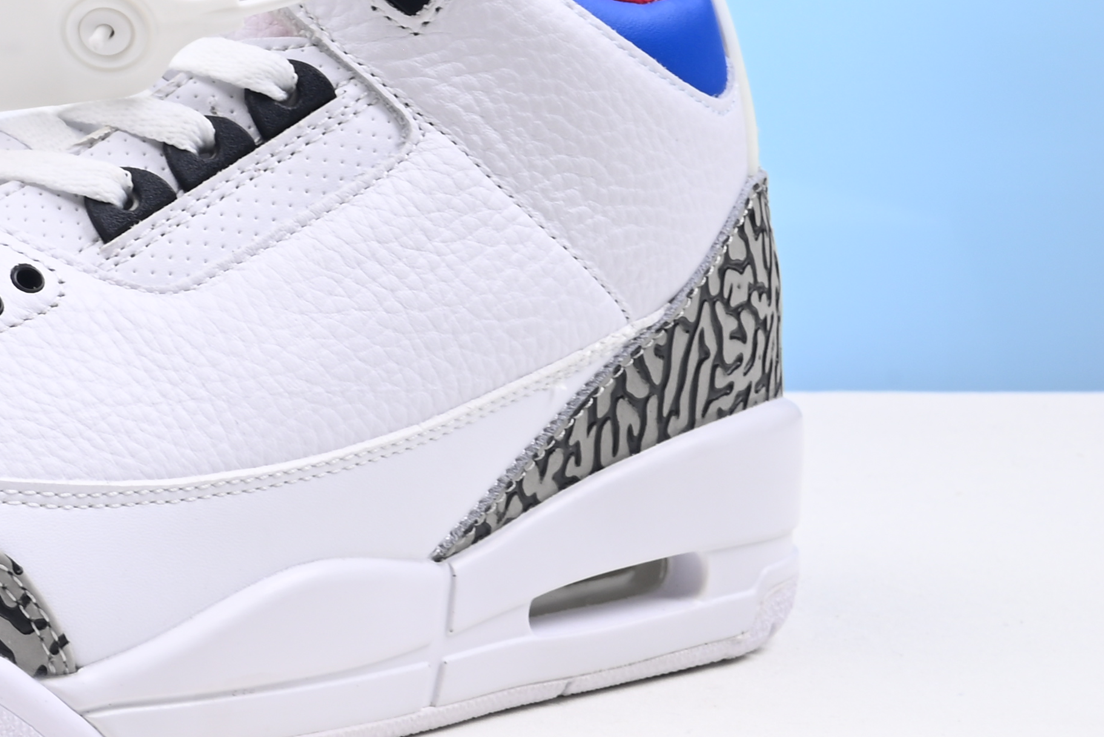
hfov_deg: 14.2
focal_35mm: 132
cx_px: -689
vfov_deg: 10.3
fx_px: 4049
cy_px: 85
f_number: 16
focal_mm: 40
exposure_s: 1/2
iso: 100
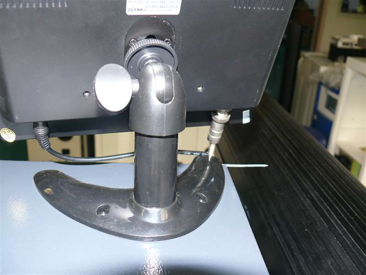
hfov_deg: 52.6
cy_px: 138
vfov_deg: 40.7
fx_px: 370
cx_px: 183
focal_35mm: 35
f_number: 2.8
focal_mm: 7.4
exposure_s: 1/30
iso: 100
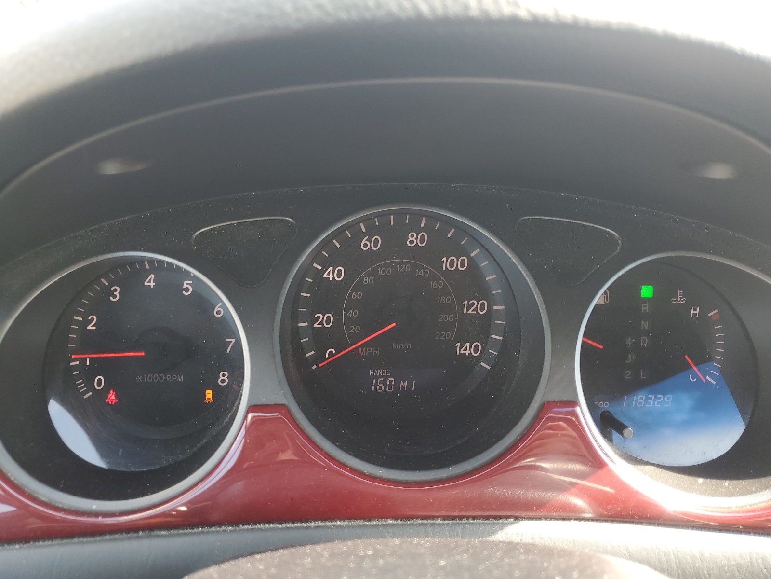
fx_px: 579
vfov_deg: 53.1
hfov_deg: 67.3
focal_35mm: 26
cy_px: 290
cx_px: 386
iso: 54
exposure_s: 1/60.2
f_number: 1.5
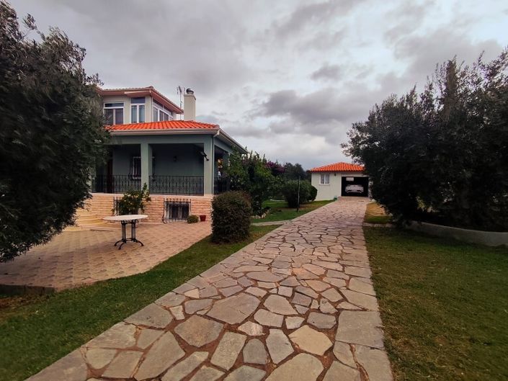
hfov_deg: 98.2
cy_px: 190
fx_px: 220
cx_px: 254
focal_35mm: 15
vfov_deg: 81.8
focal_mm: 1.65
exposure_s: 1/292
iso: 50
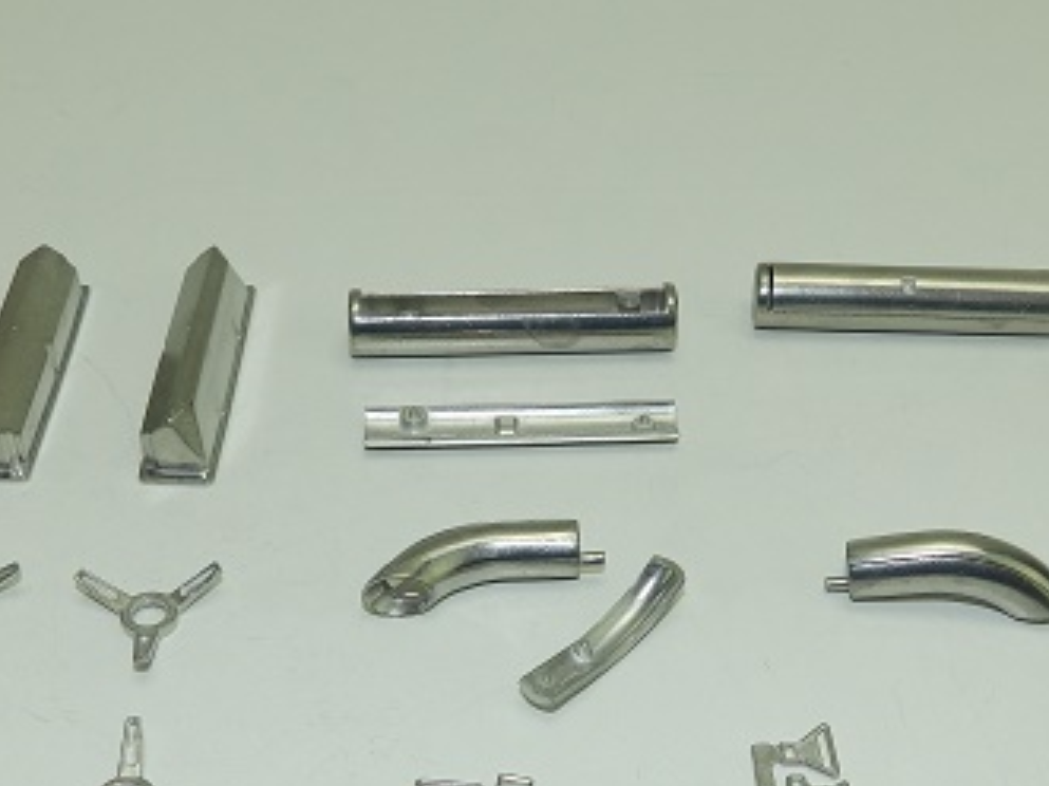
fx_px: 1757
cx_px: 539
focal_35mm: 58
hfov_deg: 33.2
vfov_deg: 24.7
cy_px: 656
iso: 80
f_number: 4
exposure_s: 1/100
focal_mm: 5.7
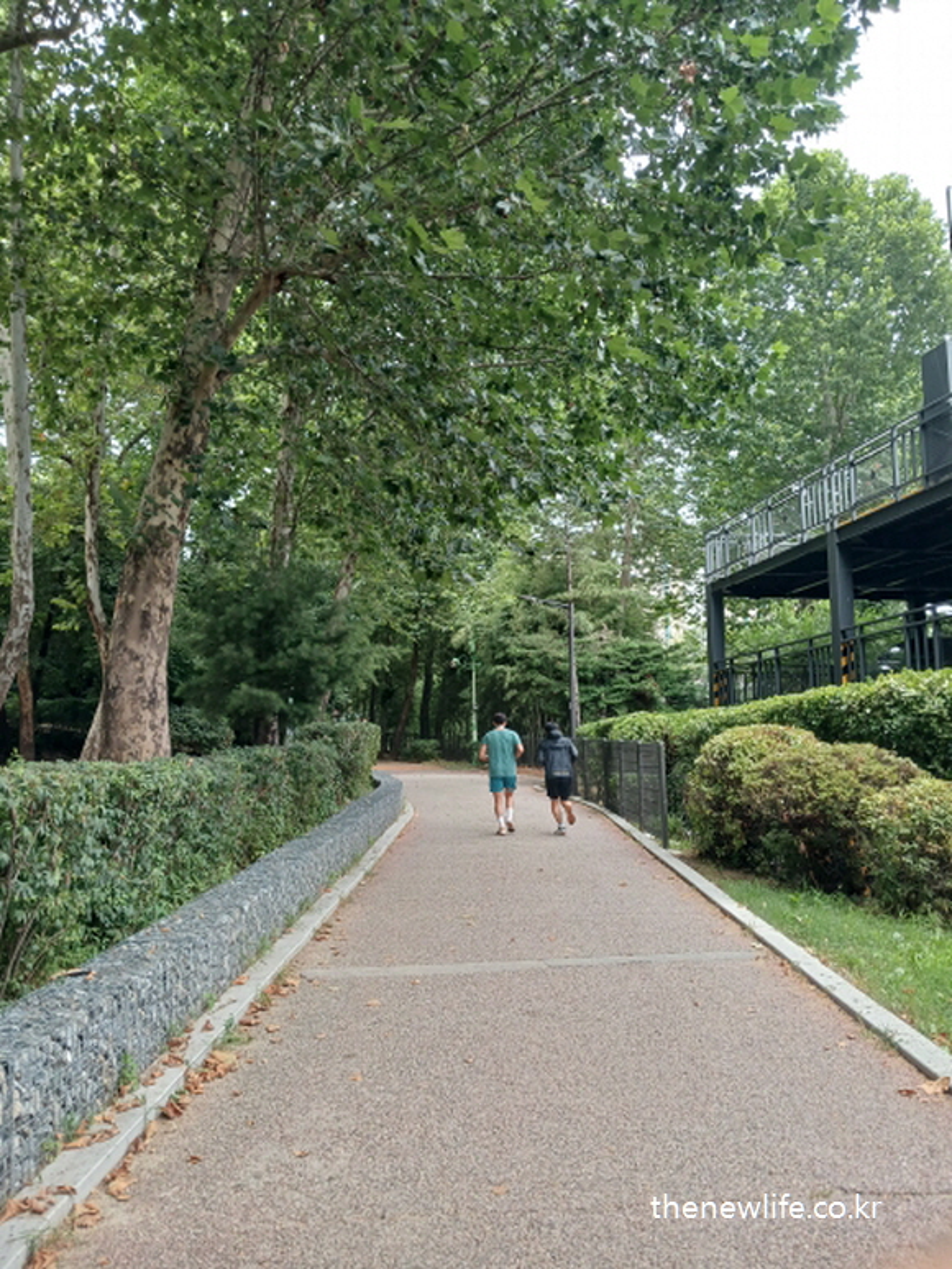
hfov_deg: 51.4
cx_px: 476
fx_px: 990
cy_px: 634
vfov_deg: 65.3
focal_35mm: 27
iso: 40
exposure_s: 1/50
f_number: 1.8
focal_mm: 4
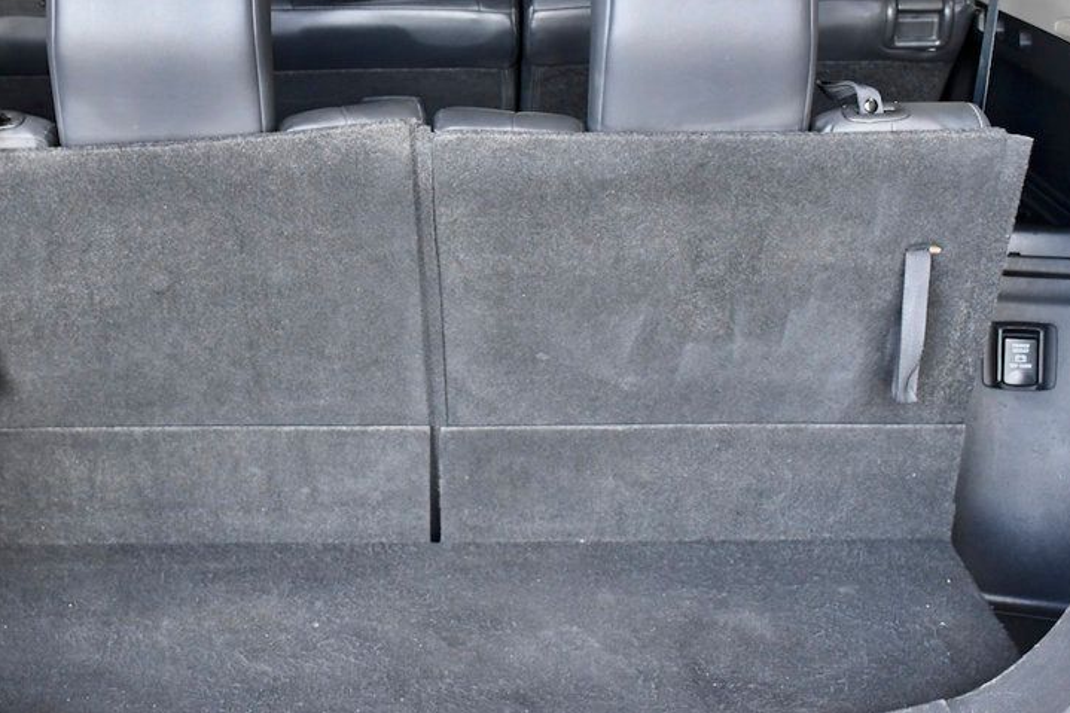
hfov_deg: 34.9
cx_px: 402
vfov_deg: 23.6
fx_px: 1694
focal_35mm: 57
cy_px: 221
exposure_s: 1/100
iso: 2500
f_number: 6.3
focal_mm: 27
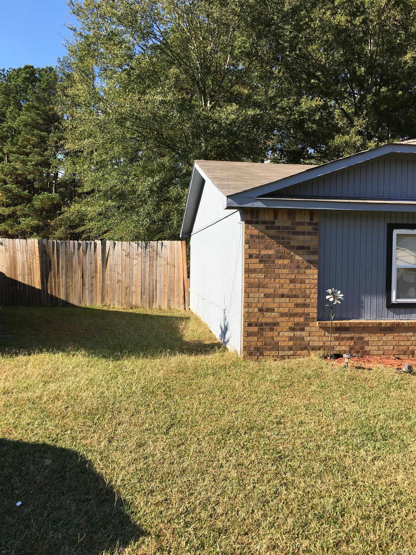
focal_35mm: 29
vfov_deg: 61.7
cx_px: 208
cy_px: 278
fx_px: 465
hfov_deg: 48.2
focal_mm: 4.15
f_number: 2.2
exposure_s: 1/793
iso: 25
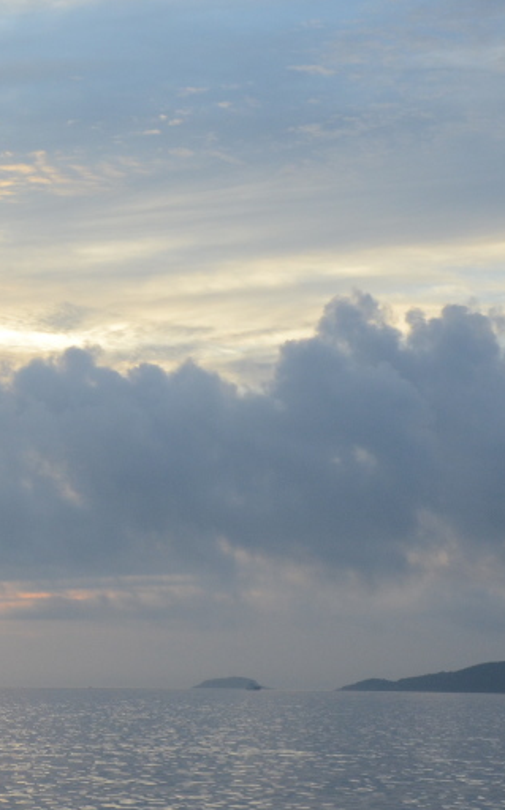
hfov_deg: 11.9
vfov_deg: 19.5
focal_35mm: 107
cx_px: -136
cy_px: 399
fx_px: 2359
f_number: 8
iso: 640
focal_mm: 35
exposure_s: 1/250
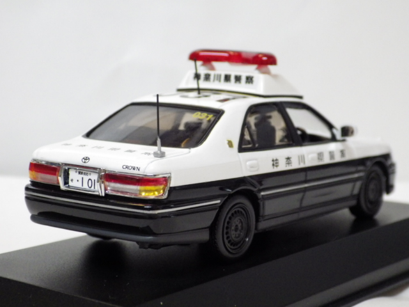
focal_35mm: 87
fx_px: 1028
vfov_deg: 17.0
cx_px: 204
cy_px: 154
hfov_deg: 22.5
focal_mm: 15.6
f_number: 4.4
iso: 800
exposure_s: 1/45
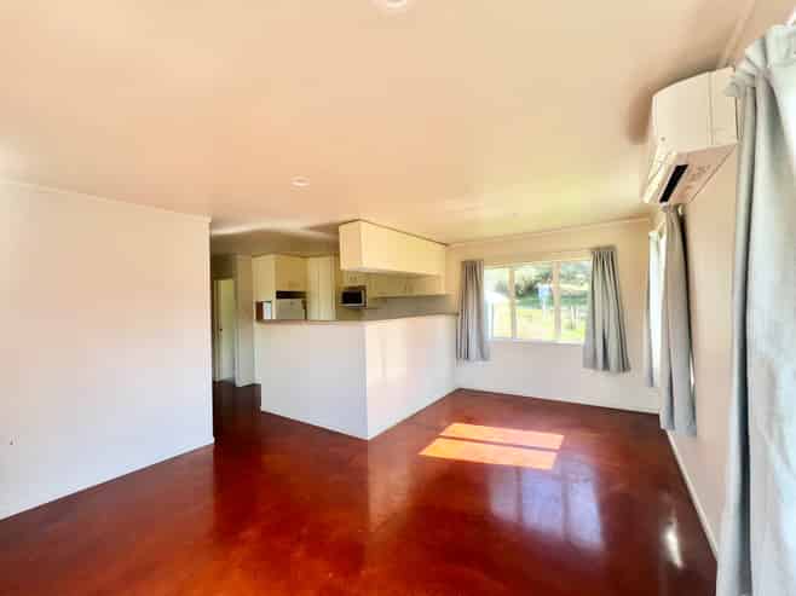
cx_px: 398
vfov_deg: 89.9
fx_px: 299
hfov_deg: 106.2
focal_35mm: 13
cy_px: 298
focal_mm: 1.57
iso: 32
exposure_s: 1/110
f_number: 1.8
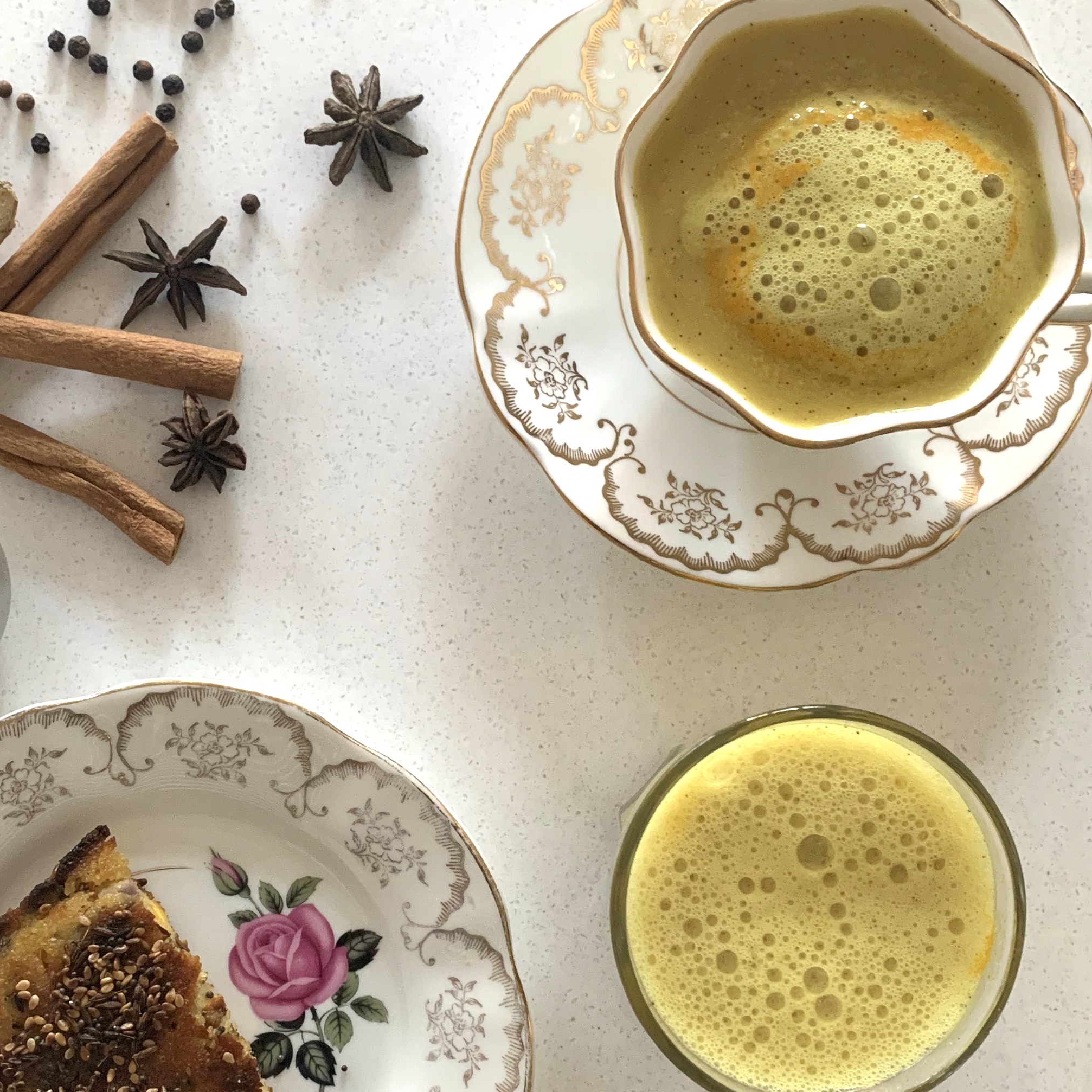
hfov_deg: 36.7
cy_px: 634
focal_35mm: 46
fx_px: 1642
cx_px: 454
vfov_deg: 36.7
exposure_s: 1/60
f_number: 1.8
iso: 200
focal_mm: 4.25
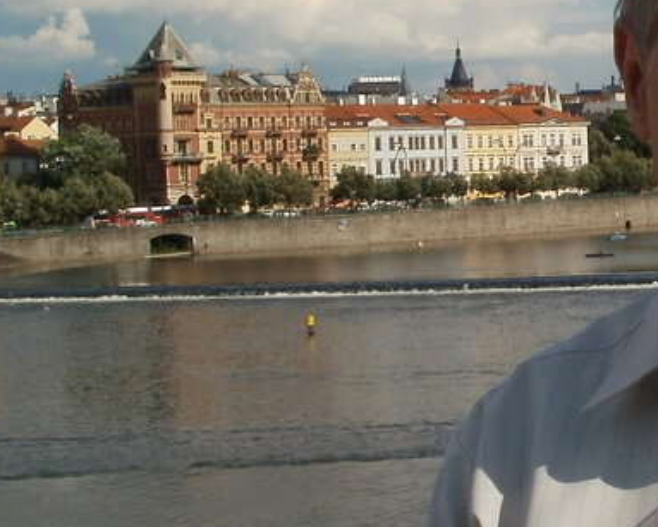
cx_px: 929
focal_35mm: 110
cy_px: 216
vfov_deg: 14.0
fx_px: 2144
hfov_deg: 16.2
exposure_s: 1/1000
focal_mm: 6.3
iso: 100
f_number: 5.6
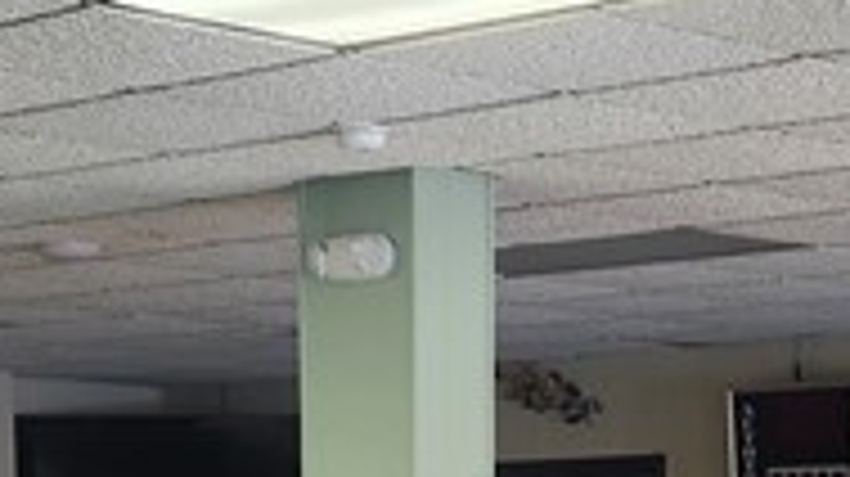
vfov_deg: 8.4
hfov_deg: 15.8
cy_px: 990
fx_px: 3063
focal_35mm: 136
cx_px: 544
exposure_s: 1/120
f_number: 1.8
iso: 125
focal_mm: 5.4
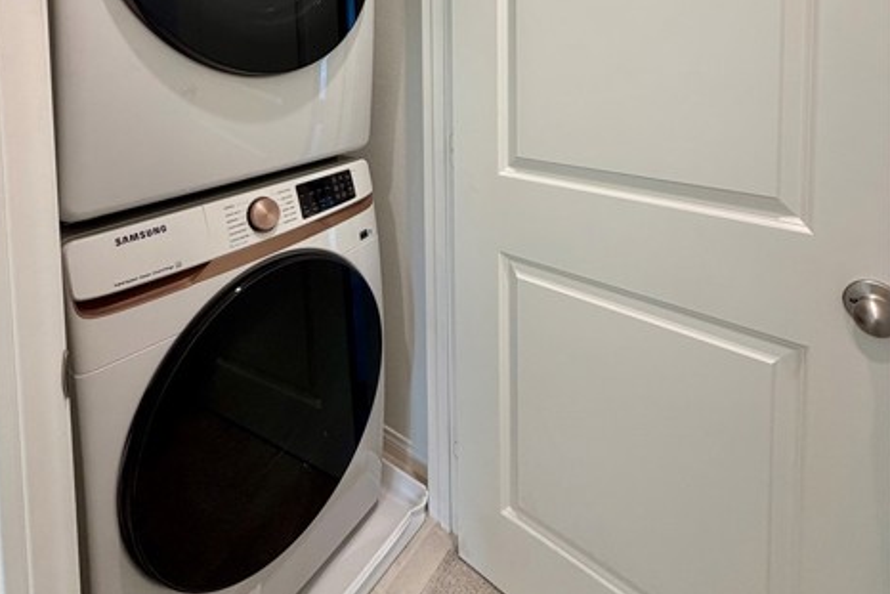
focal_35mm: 20
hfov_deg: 83.9
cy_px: 74
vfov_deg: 55.0
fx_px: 495
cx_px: 434
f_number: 2.2
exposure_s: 1/120
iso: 200
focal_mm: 2.22
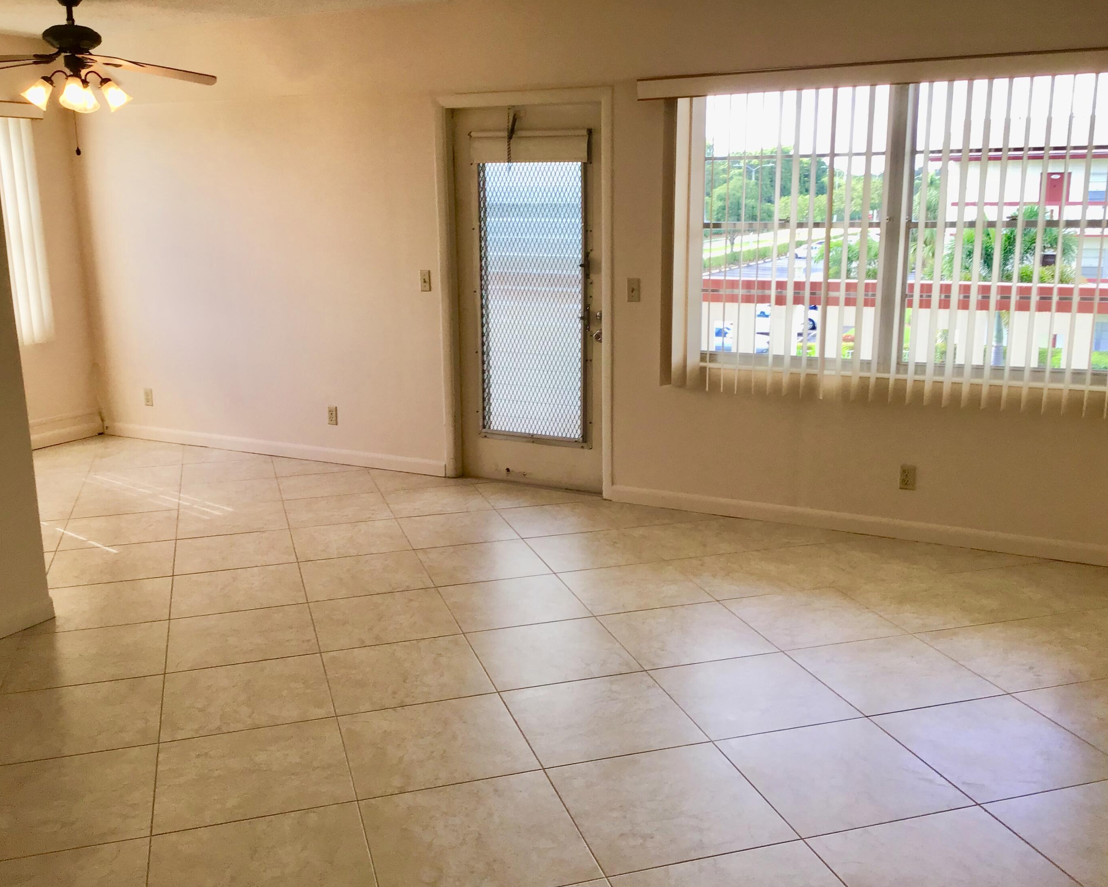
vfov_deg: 44.5
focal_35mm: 33
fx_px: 1082
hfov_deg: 54.2
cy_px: 439
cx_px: 550
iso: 32
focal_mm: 3.3
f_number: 2.4
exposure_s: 1/120
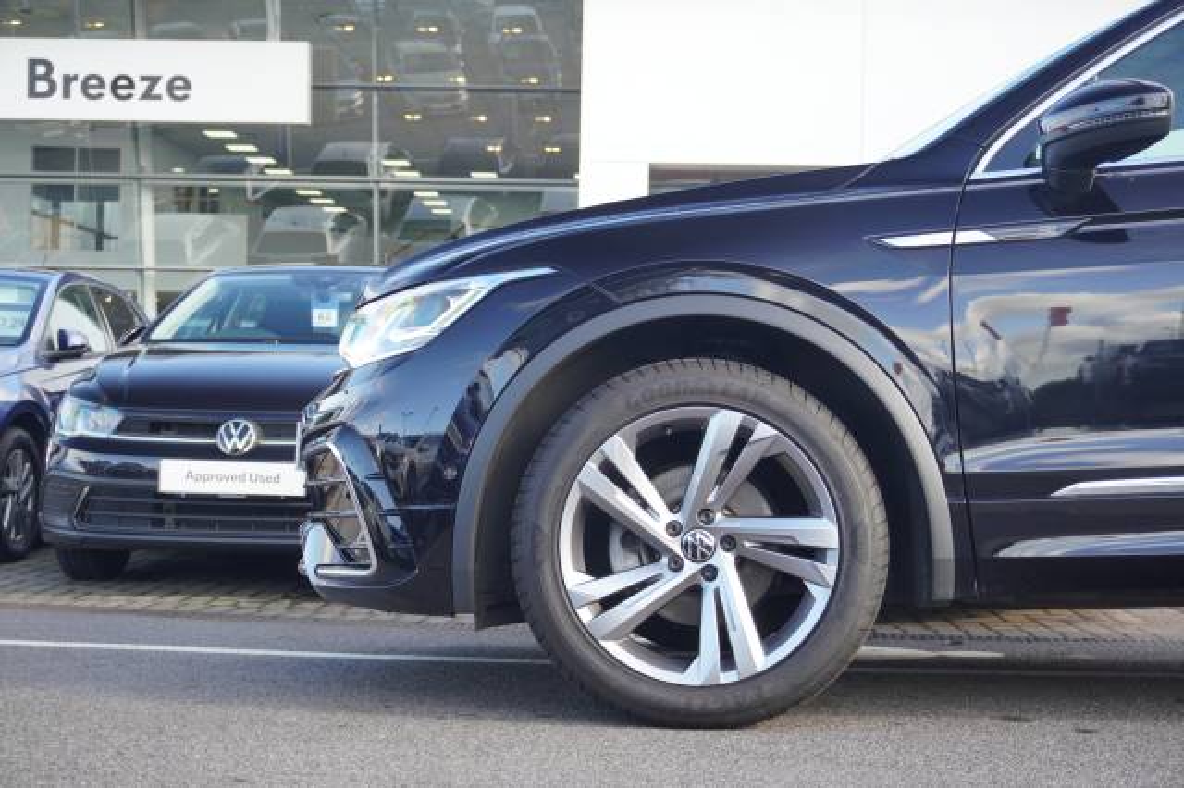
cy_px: 394
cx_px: 592
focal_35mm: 50
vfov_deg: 27.2
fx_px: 1627
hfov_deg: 40.0
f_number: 5
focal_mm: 33
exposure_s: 1/160
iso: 400
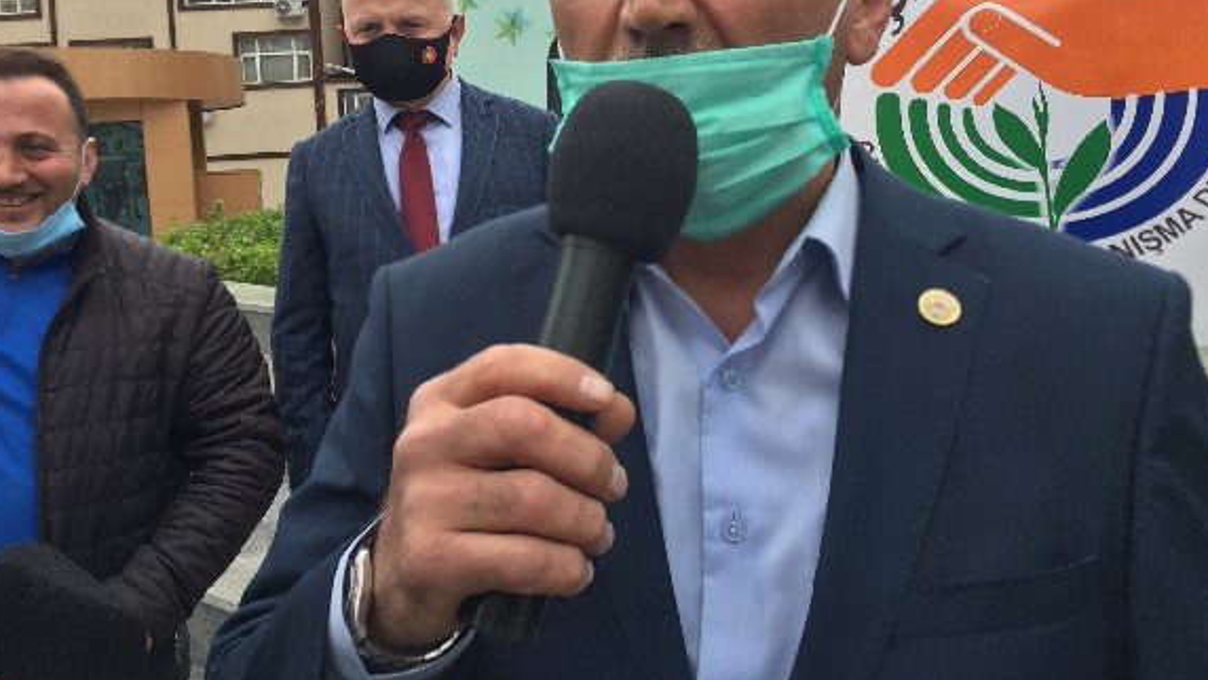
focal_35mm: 37
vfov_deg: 31.6
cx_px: 560
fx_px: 1185
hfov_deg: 53.9
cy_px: 188
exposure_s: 1/608
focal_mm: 4.15
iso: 32
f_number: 2.2
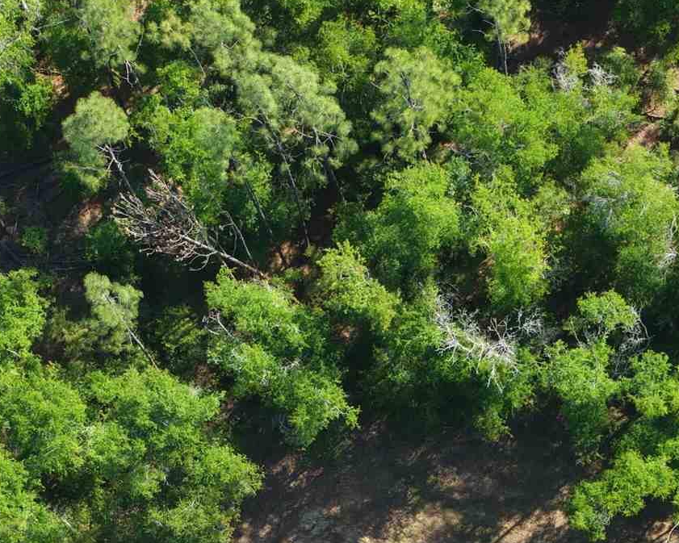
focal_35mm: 96
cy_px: 796
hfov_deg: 19.9
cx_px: 401
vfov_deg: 15.0
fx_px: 1929
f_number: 2.8
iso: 160
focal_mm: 14.45
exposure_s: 1/500
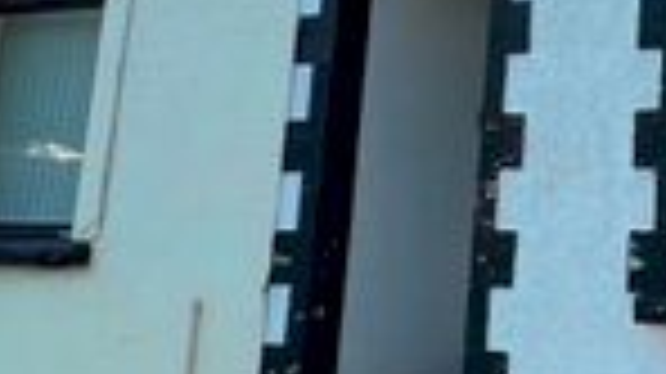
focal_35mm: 67
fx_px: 1182
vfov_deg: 17.1
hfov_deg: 27.1
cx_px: 837
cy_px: -74
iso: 32
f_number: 1.8
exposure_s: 1/951
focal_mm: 1.57
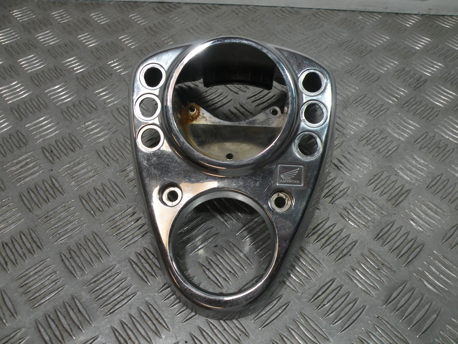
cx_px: 229
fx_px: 357
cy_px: 172
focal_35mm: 27
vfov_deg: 51.4
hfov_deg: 65.3
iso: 64
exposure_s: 1/85
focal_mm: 4.7
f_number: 4
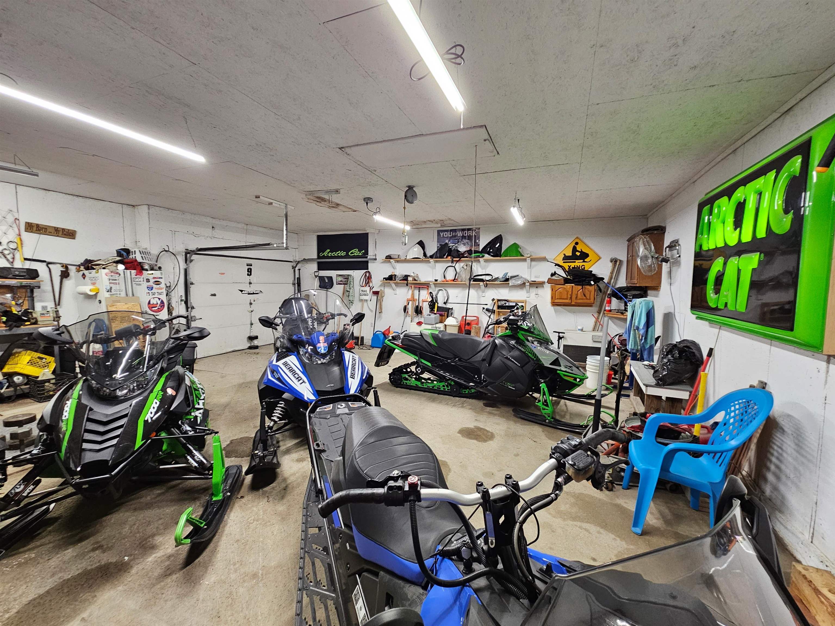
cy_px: 313
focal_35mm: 13
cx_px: 418
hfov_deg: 106.2
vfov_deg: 89.9
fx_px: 314
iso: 250
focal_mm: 2.2
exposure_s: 1/60
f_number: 2.2
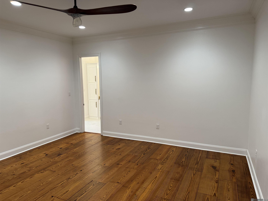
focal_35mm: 24
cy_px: 100
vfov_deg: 56.8
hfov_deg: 71.6
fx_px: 186
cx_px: 134
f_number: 1.78
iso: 160
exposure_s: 1/120
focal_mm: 6.76
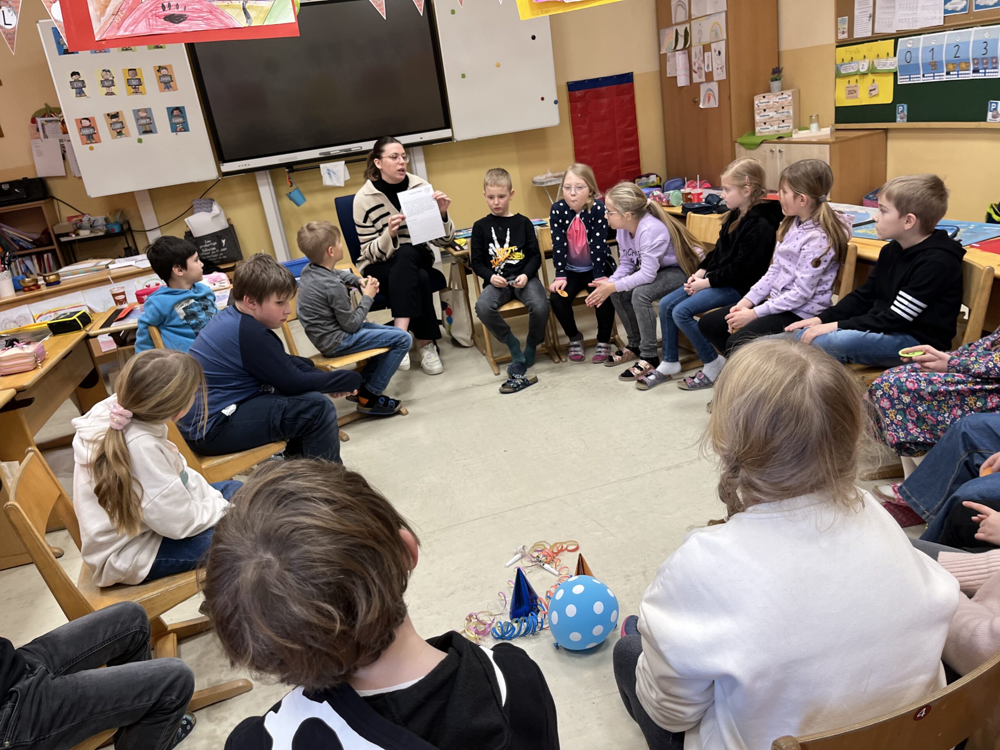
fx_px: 751
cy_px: 375
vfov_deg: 53.1
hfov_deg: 67.3
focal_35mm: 26
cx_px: 500
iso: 125
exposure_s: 1/113
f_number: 1.6
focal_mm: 5.1
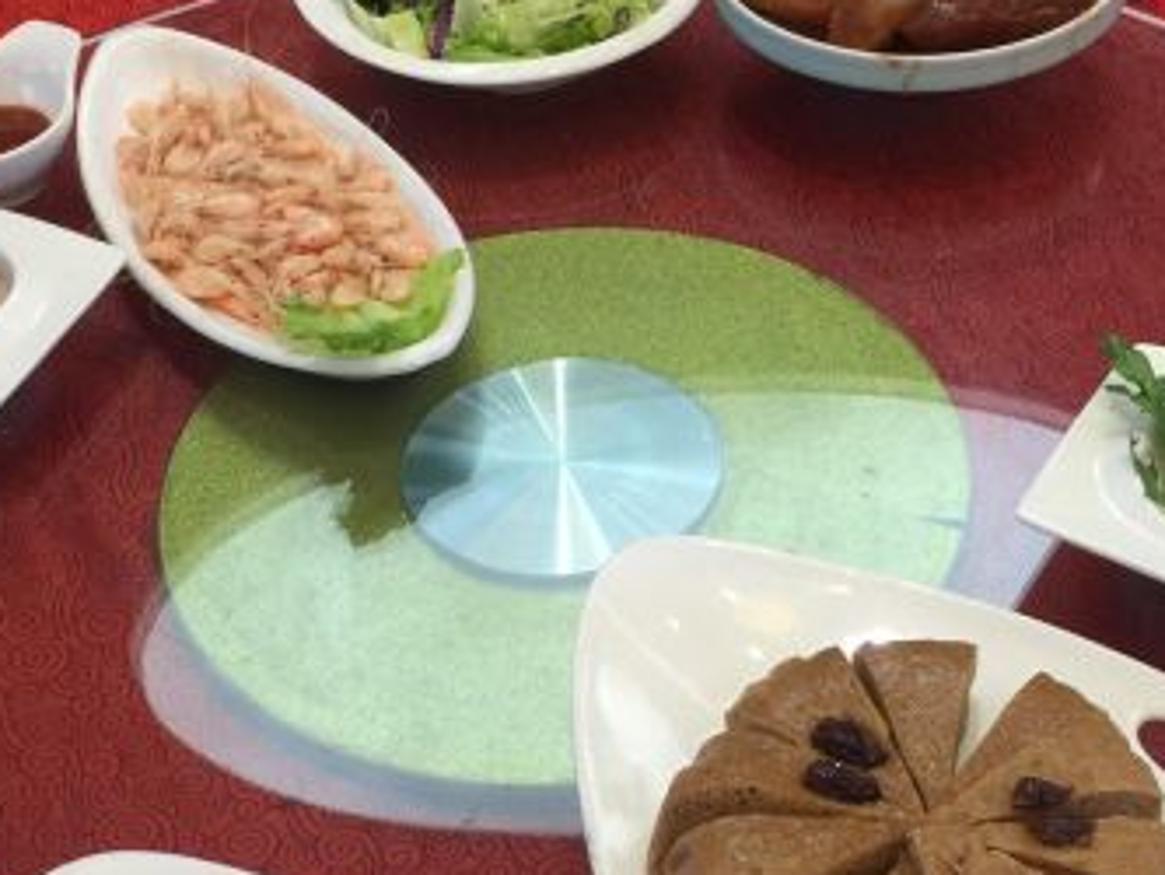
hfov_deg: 31.7
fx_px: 2054
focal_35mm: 61
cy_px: 604
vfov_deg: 23.9
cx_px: 616
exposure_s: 1/33
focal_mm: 4.15
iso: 64
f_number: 2.2
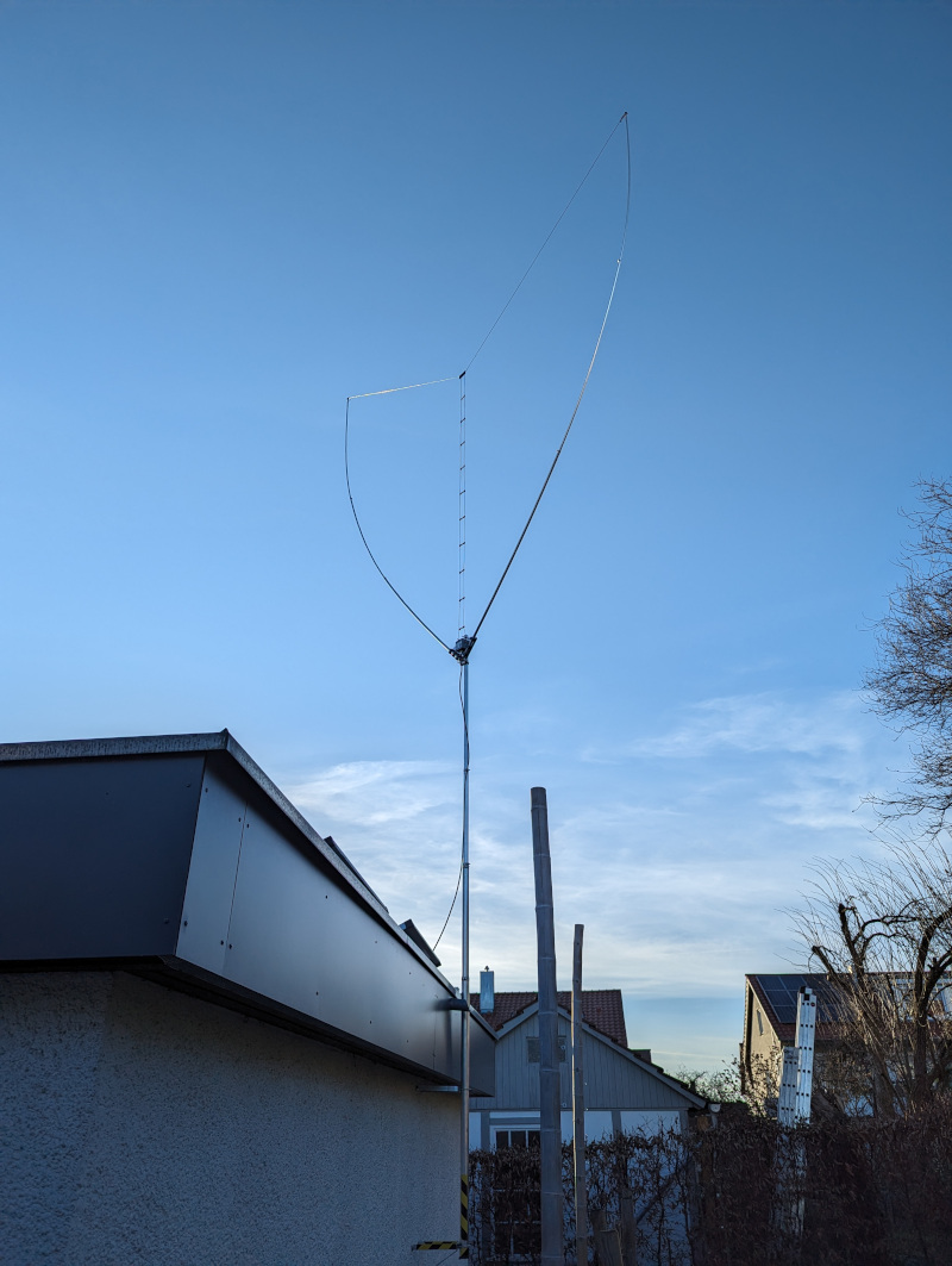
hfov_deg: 56.9
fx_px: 878
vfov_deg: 71.5
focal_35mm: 24
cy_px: 633
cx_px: 476
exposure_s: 1/2410
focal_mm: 6.81
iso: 47
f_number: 1.85
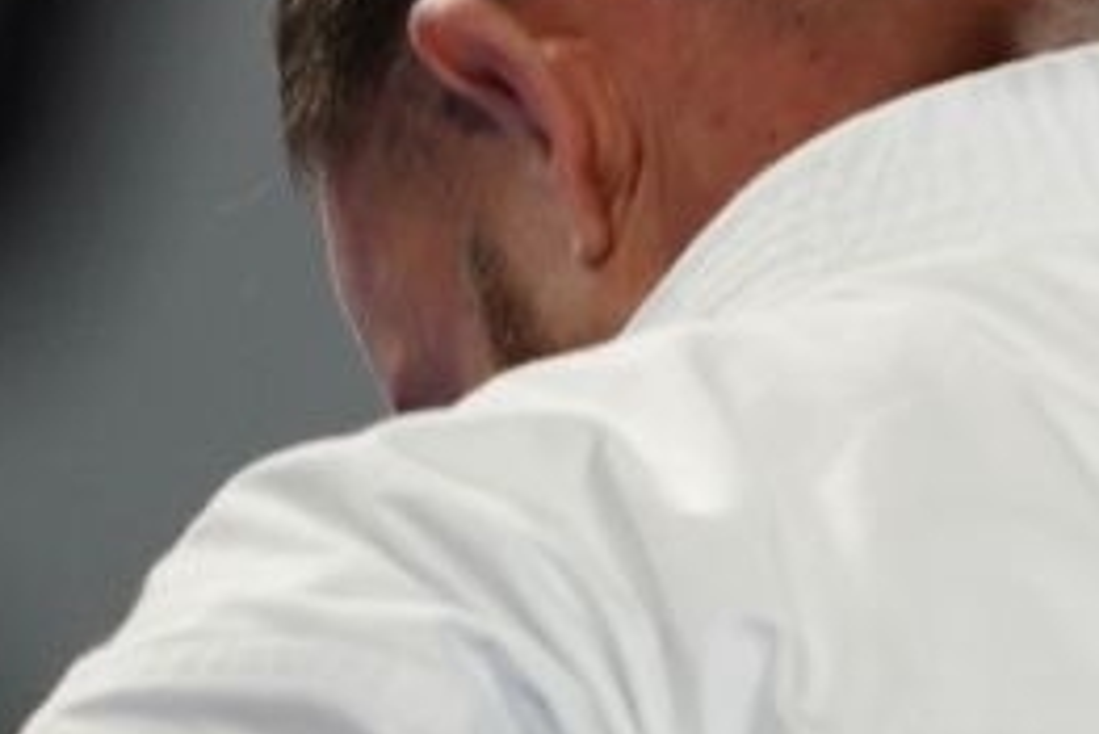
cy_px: 172
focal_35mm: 2747
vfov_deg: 0.5
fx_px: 83903
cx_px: 3679
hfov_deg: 0.7
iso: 1000
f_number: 2.8
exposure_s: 1/500
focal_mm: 400
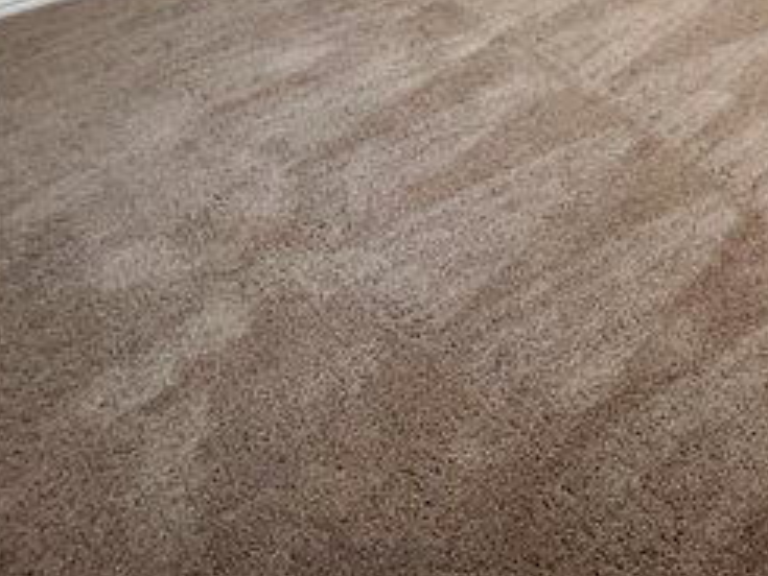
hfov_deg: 45.9
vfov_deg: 36.3
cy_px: -38
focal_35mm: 34
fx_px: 755
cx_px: 759
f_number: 1.8
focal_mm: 1.57
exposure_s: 1/60
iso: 250
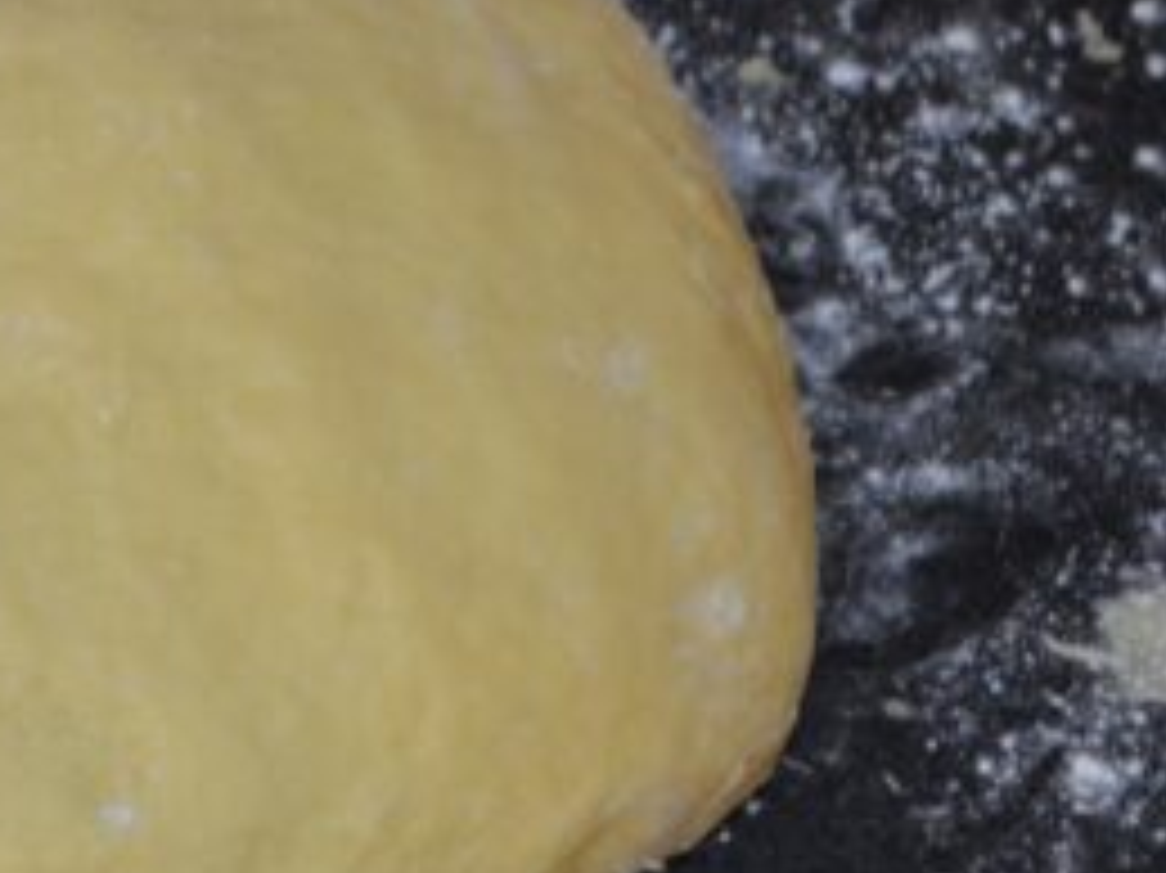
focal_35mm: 109
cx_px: -131
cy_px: 425
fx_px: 3670
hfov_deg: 17.4
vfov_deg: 13.6
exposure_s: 1/60
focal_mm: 28
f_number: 4.5
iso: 400
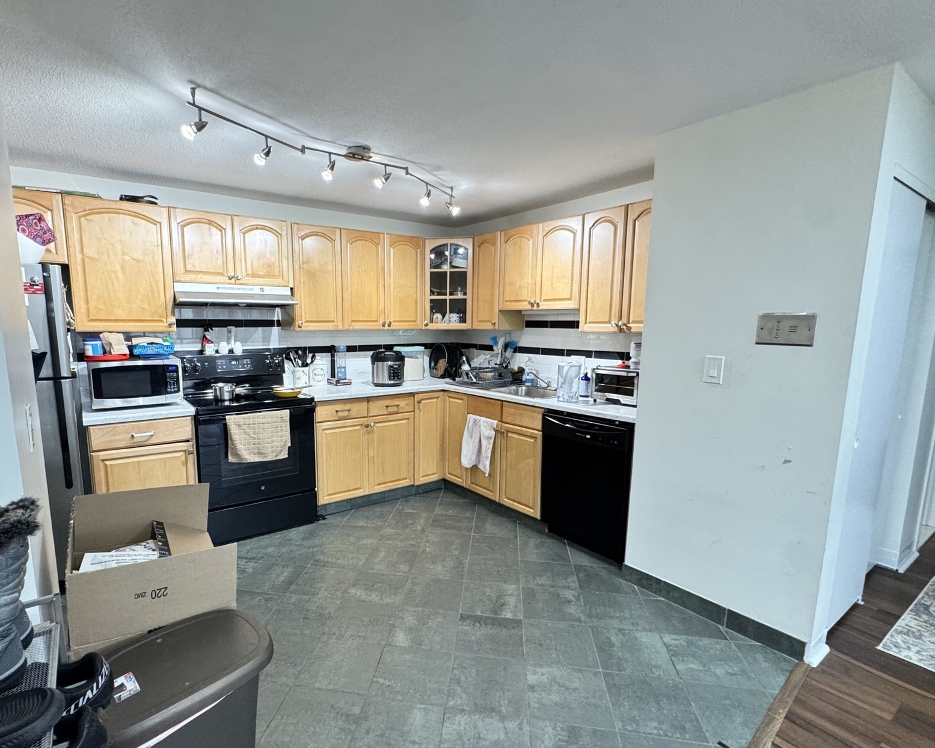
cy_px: 402
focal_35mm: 18
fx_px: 498
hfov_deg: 86.0
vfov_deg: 73.7
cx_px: 415
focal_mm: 2.22
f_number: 2.2
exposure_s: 1/60
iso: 500
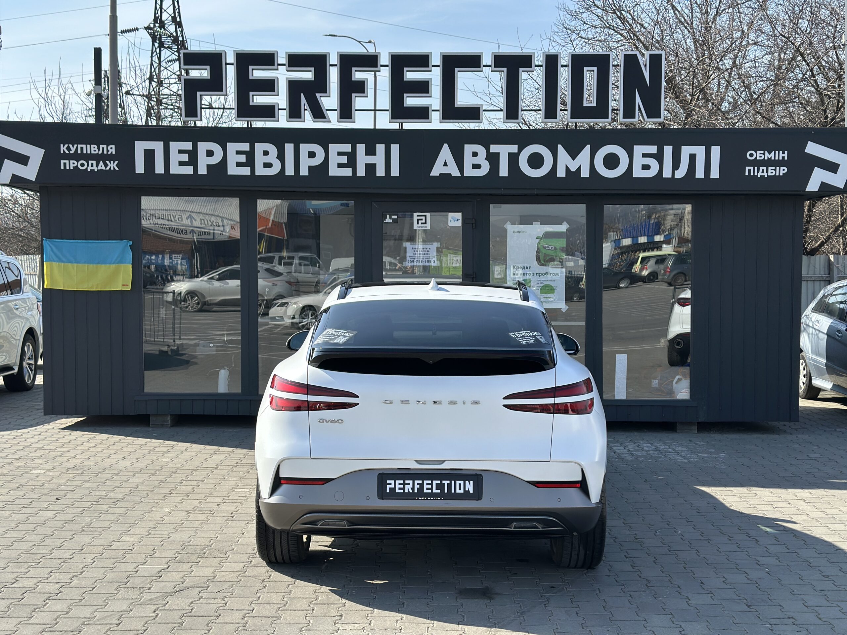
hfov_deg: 39.7
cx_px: 424
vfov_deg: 30.3
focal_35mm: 48
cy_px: 318
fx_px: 1174
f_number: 1.78
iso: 80
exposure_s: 1/2809
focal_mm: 6.86
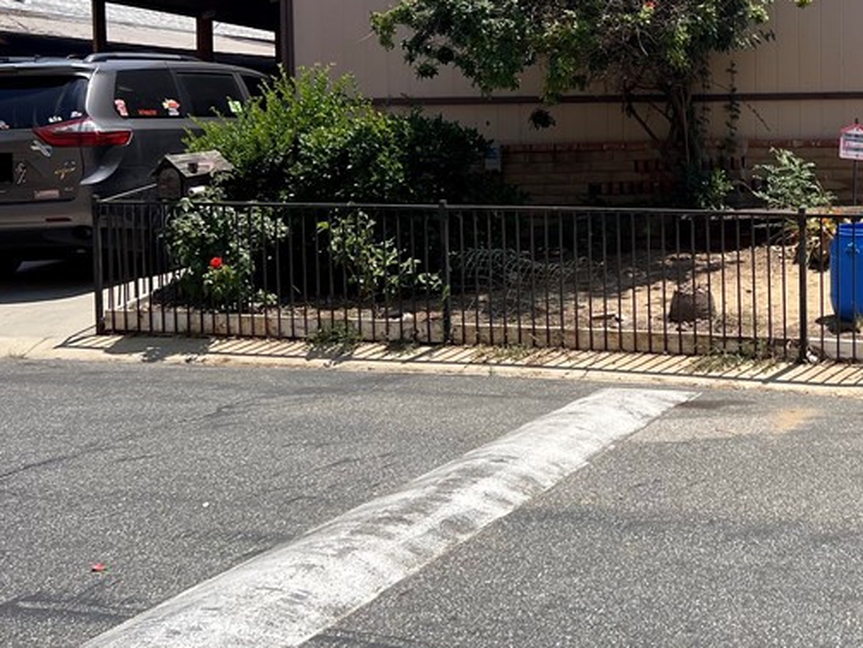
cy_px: 148
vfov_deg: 27.1
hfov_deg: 33.8
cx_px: 810
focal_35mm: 53
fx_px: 1322
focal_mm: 5.7
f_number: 1.5
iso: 50
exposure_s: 1/3831
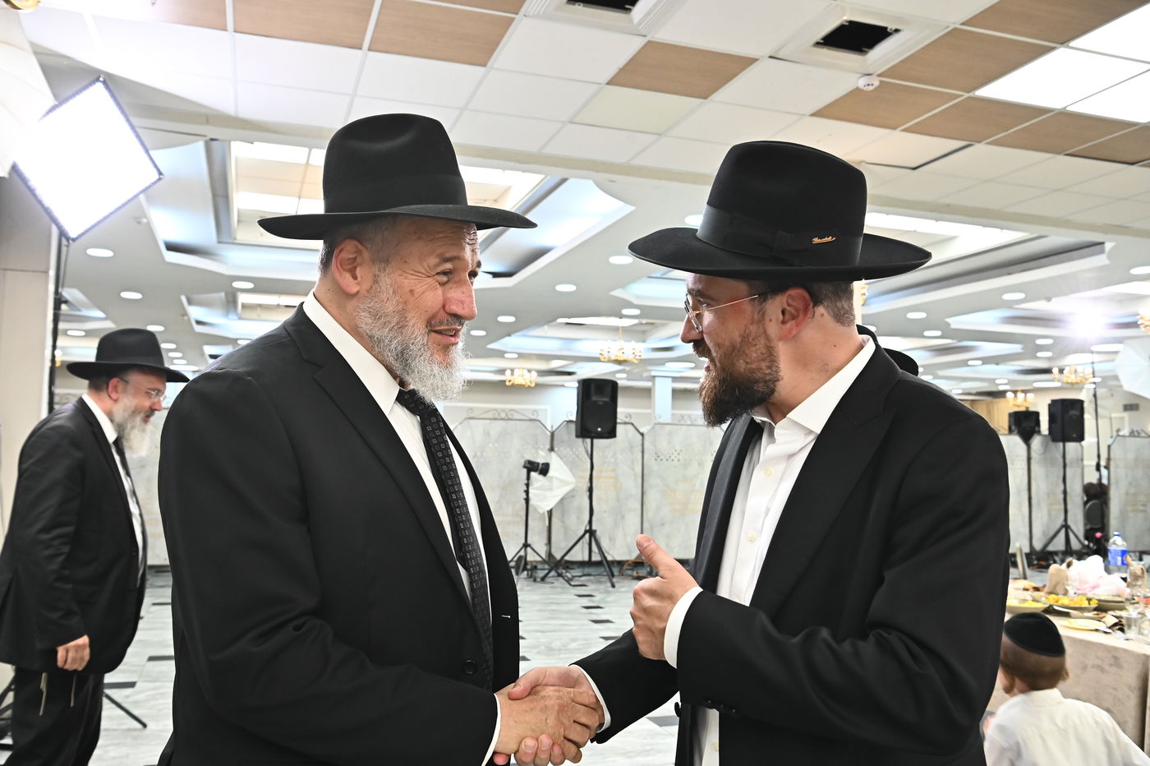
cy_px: 383
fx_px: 1022
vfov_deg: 41.1
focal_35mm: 32
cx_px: 575
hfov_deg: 58.7
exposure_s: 1/200
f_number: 7.1
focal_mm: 32
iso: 3200
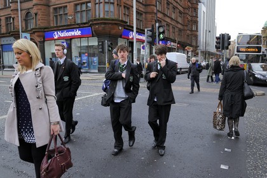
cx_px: 134
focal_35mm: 24
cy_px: 89
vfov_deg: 53.1
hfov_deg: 73.7
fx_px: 178
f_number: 4
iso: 800
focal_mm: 24
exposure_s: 1/320
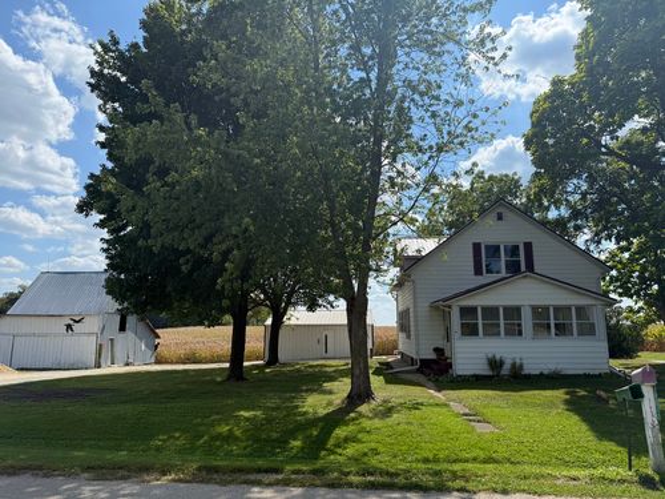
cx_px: 332
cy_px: 250
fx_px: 461
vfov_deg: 56.8
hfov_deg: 71.6
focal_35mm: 24
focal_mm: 6.76
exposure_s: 1/7353
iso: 125
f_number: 1.78
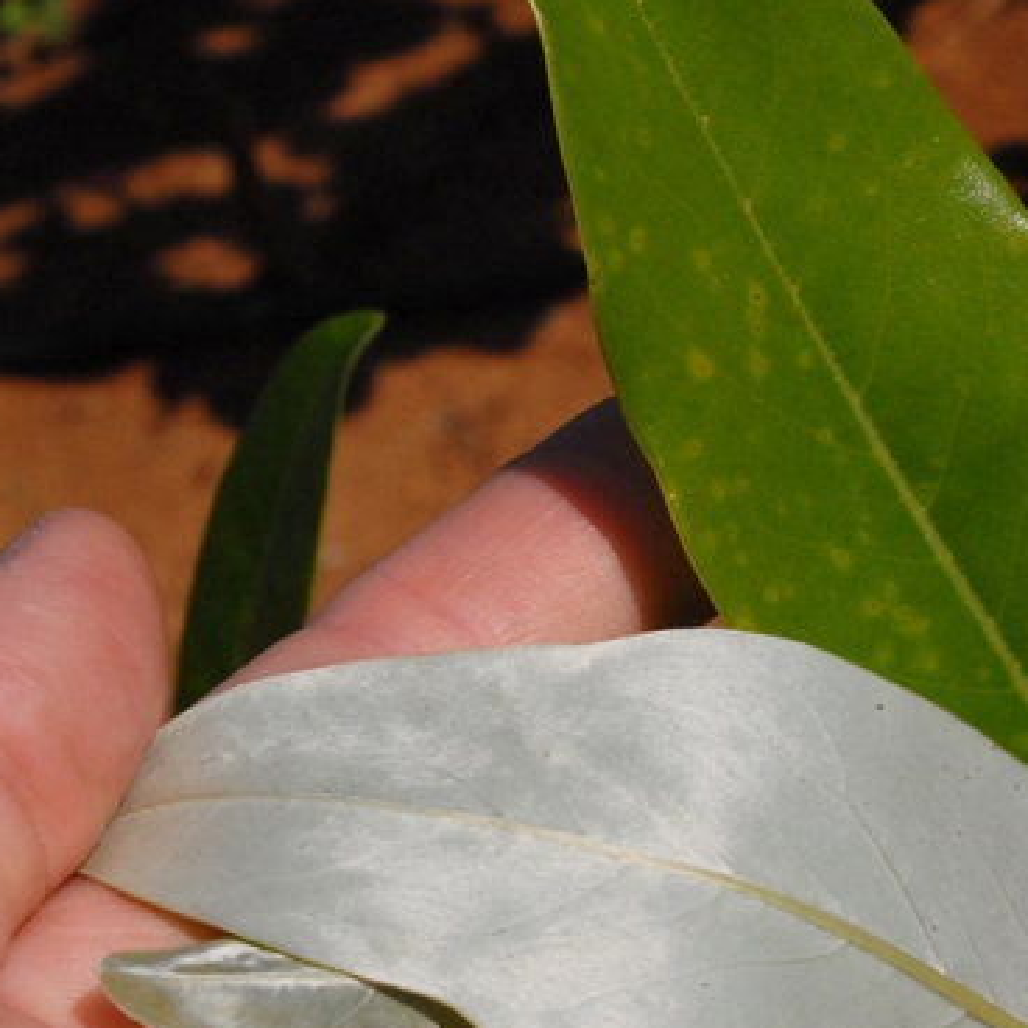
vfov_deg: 11.7
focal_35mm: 149
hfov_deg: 11.7
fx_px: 5006
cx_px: 670
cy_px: 686
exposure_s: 1/800
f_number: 14
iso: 400
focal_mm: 42
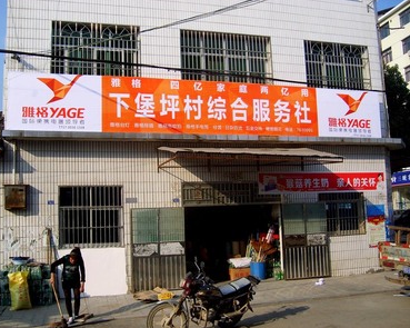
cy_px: 166
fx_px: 449
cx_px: 206
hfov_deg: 49.1
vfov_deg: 40.1
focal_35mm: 37
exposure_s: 1/1000
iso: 50
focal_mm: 5.8
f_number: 2.8
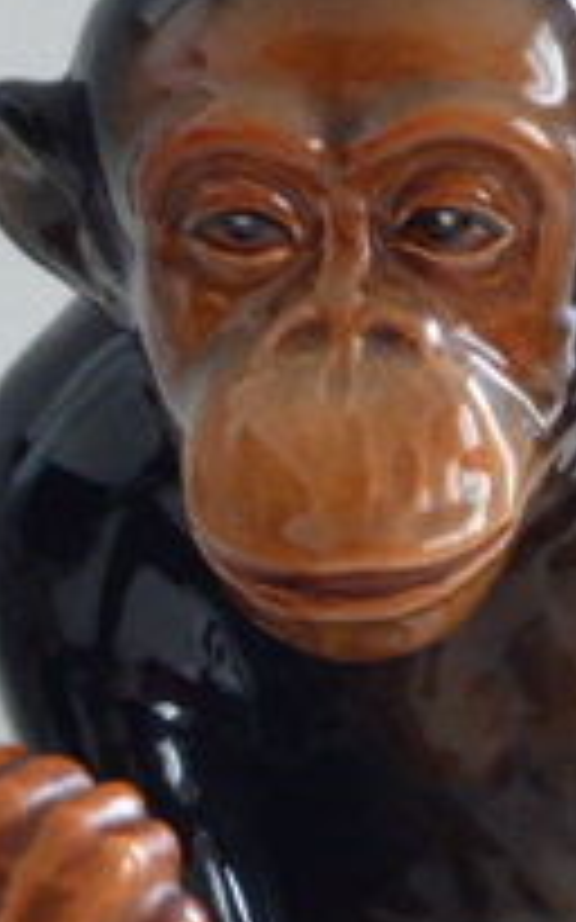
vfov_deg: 9.9
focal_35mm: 211
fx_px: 5303
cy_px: 639
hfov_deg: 6.2
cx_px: 531
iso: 400
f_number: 5.1
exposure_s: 1/20
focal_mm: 14.2
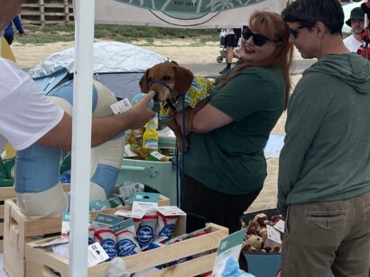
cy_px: 16
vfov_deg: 21.9
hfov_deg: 27.1
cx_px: 418
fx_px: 694
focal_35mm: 65
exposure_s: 1/2387
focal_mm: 5.1
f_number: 1.6
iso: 32
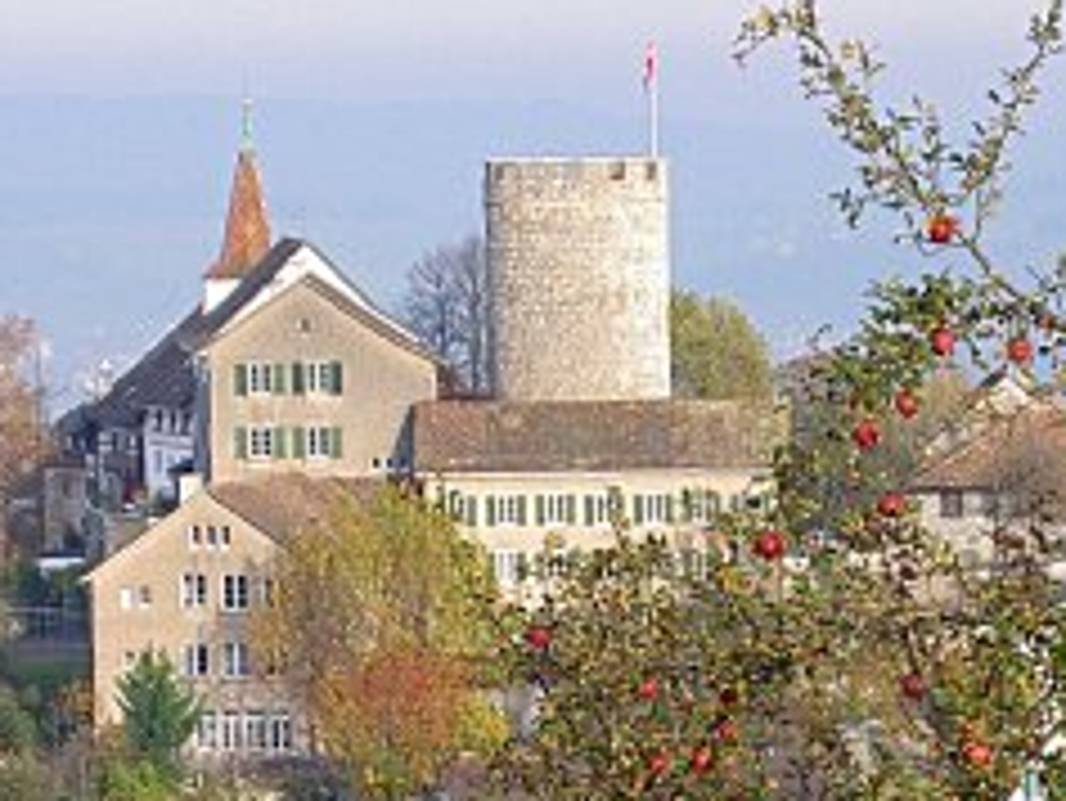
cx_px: 612
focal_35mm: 258
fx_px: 7949
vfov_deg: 5.8
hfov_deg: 7.7
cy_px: 608
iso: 50
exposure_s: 1/100
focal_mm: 16.8
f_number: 4.9
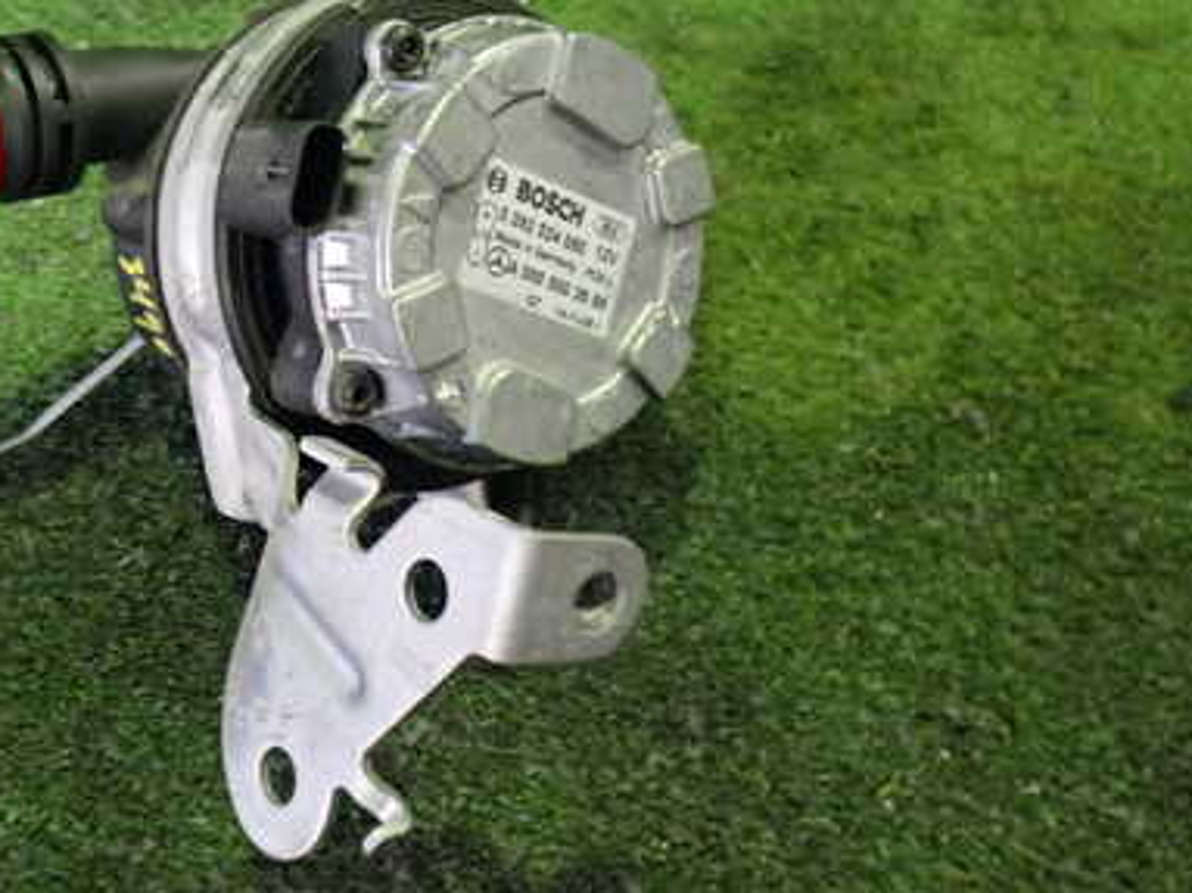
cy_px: 277
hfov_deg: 40.0
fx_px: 1618
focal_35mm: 47
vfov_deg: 30.6
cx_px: 405
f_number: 2.3
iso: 640
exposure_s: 1/30
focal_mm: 5.4
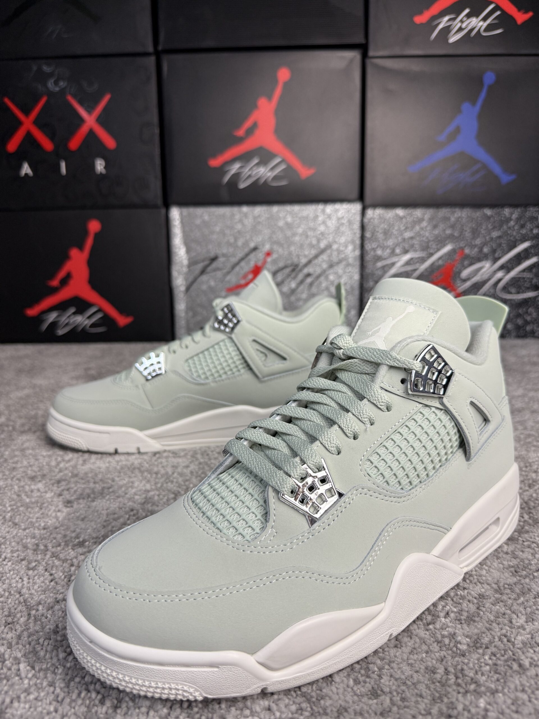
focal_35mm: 24
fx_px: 498
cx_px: 270
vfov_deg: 71.6
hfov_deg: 56.8
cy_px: 360
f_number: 1.78
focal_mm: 6.76
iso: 160
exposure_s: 1/100
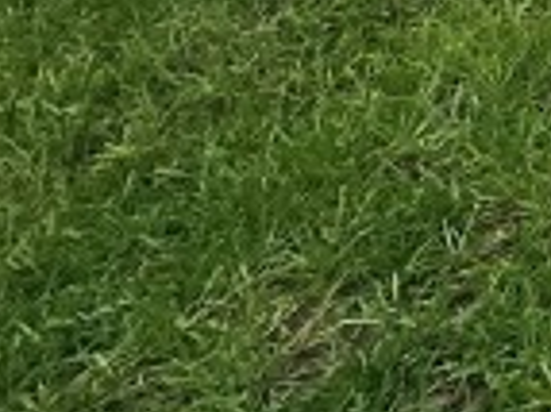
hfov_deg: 10.7
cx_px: 1757
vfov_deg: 11.2
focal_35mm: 93
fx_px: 1479
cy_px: -766
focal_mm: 2.2
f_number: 2.2
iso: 50
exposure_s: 1/323
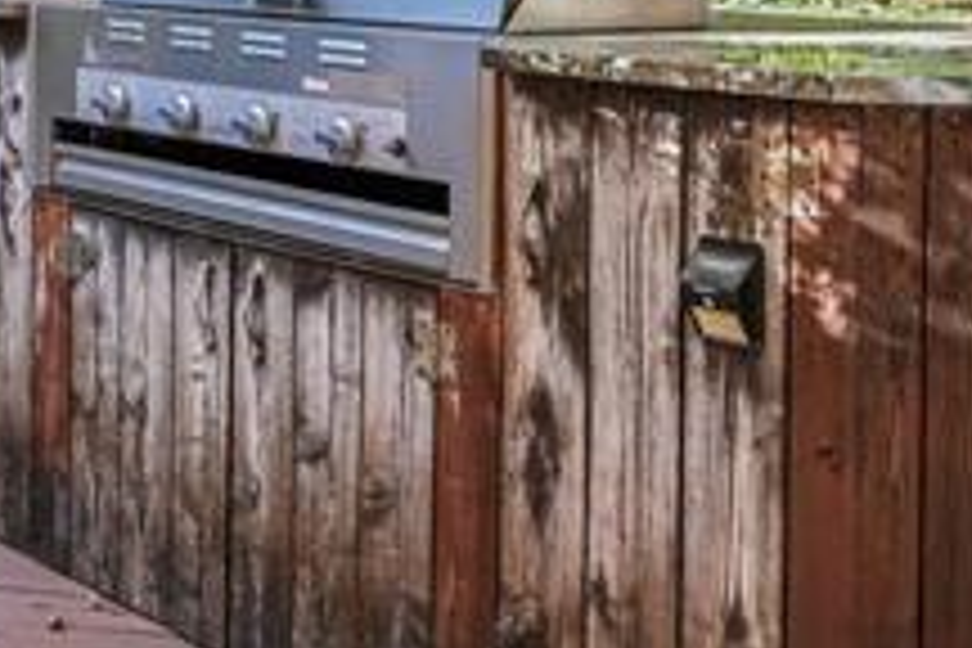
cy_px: -117
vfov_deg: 17.2
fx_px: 2052
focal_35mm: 76
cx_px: -68
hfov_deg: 25.0
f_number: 8
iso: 160
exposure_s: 1/30
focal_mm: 16
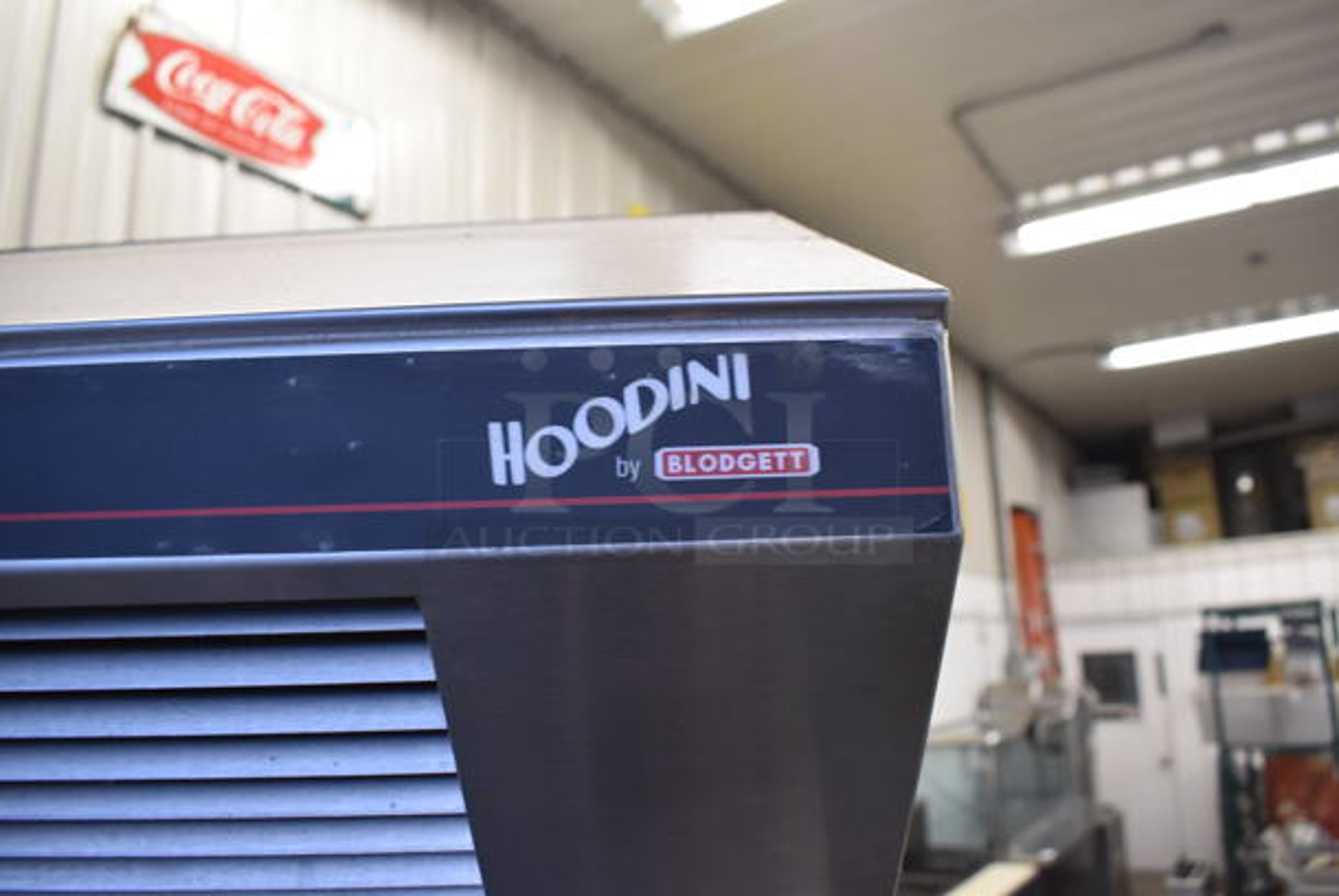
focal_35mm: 27
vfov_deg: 48.0
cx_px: 670
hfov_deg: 67.3
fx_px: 1005
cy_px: 448
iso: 800
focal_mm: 18
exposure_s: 1/60
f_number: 5.6
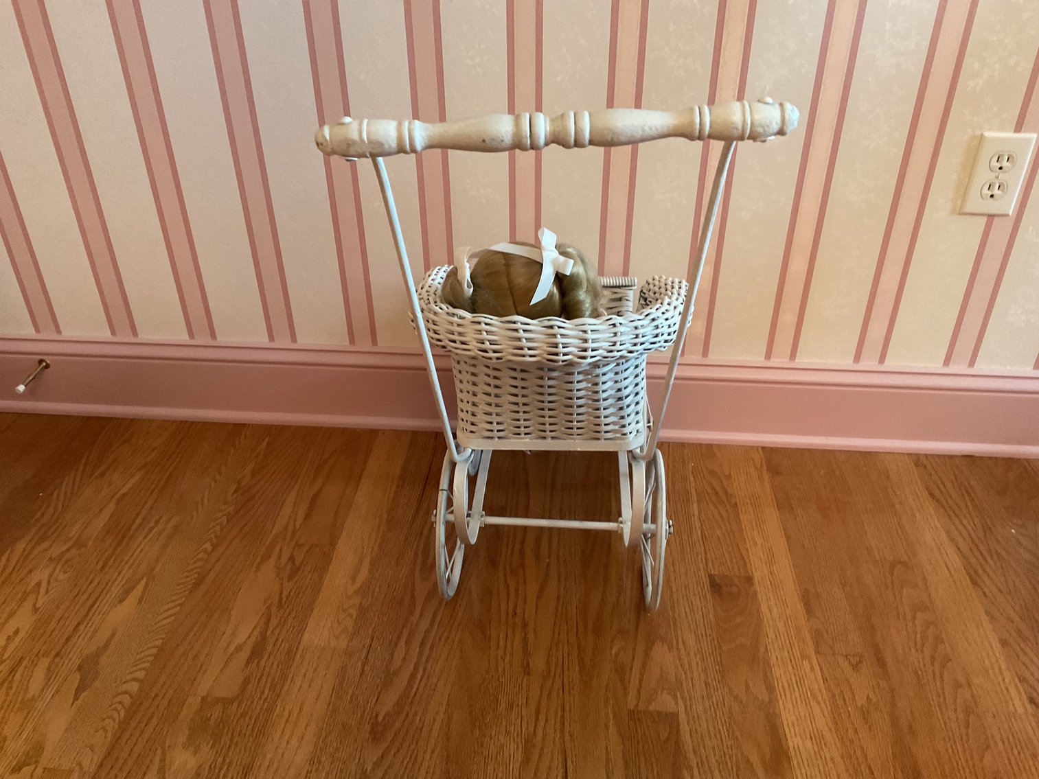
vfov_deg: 48.2
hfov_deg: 61.7
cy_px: 390
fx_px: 871
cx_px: 520
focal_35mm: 29
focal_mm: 3
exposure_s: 1/40
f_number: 1.8
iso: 200
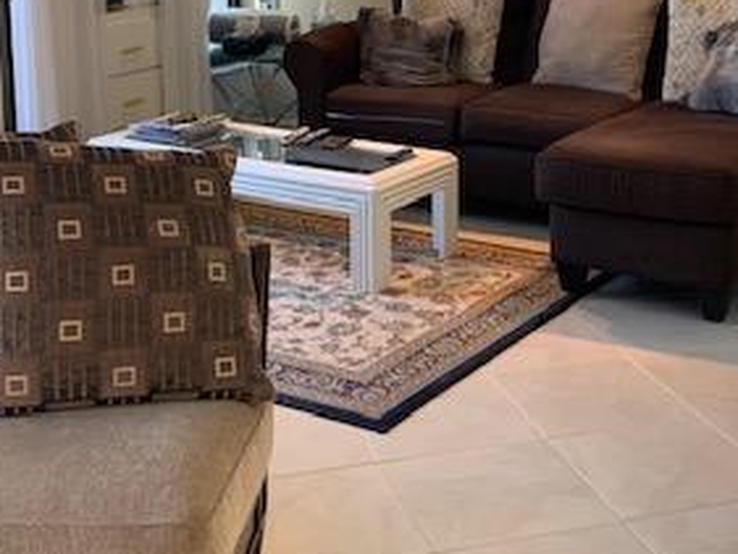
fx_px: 1408
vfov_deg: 21.9
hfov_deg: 29.3
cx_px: 444
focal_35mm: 66
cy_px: 89
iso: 100
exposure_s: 1/60
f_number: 1.8
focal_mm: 3
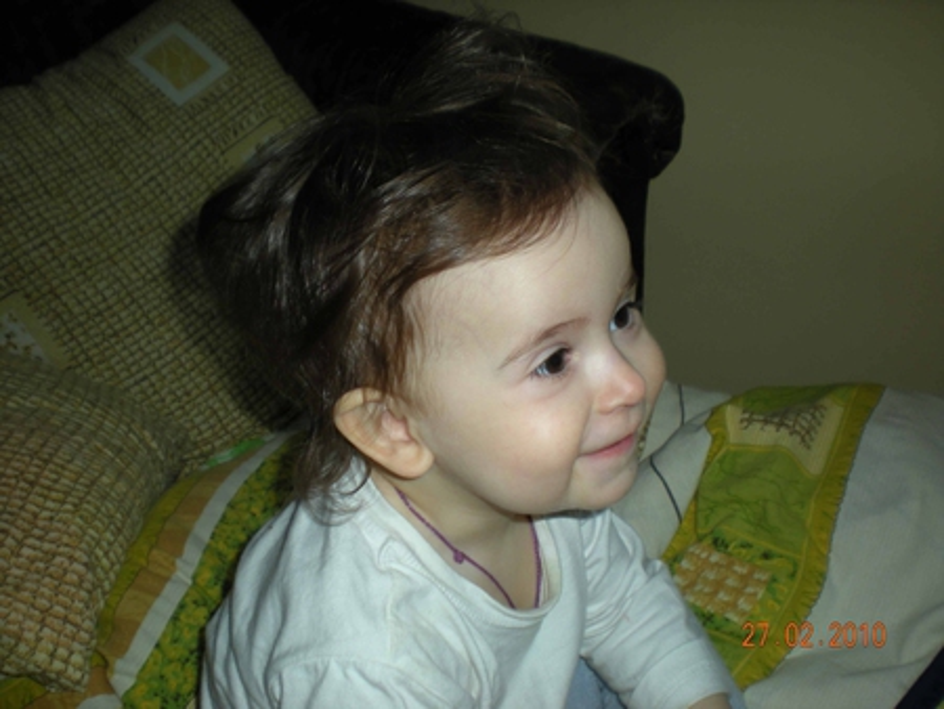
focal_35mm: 38
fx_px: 1037
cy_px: 354
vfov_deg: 37.8
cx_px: 472
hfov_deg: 49.0
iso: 64
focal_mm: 6.3
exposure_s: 1/60
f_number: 3.1
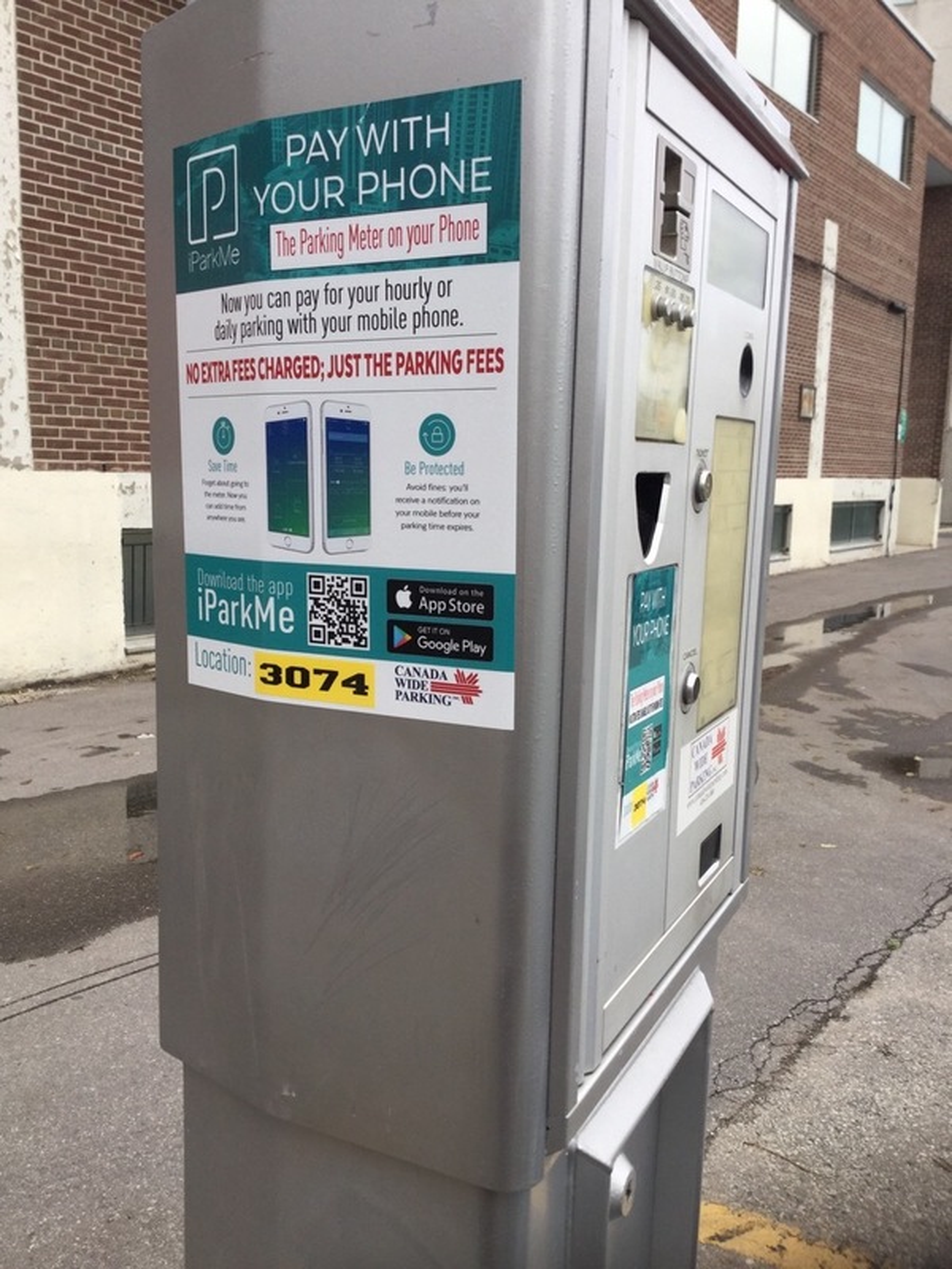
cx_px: 476
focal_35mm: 31
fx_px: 1137
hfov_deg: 45.4
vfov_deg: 58.4
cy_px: 634
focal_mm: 3.3
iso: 25
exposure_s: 1/120
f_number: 2.4
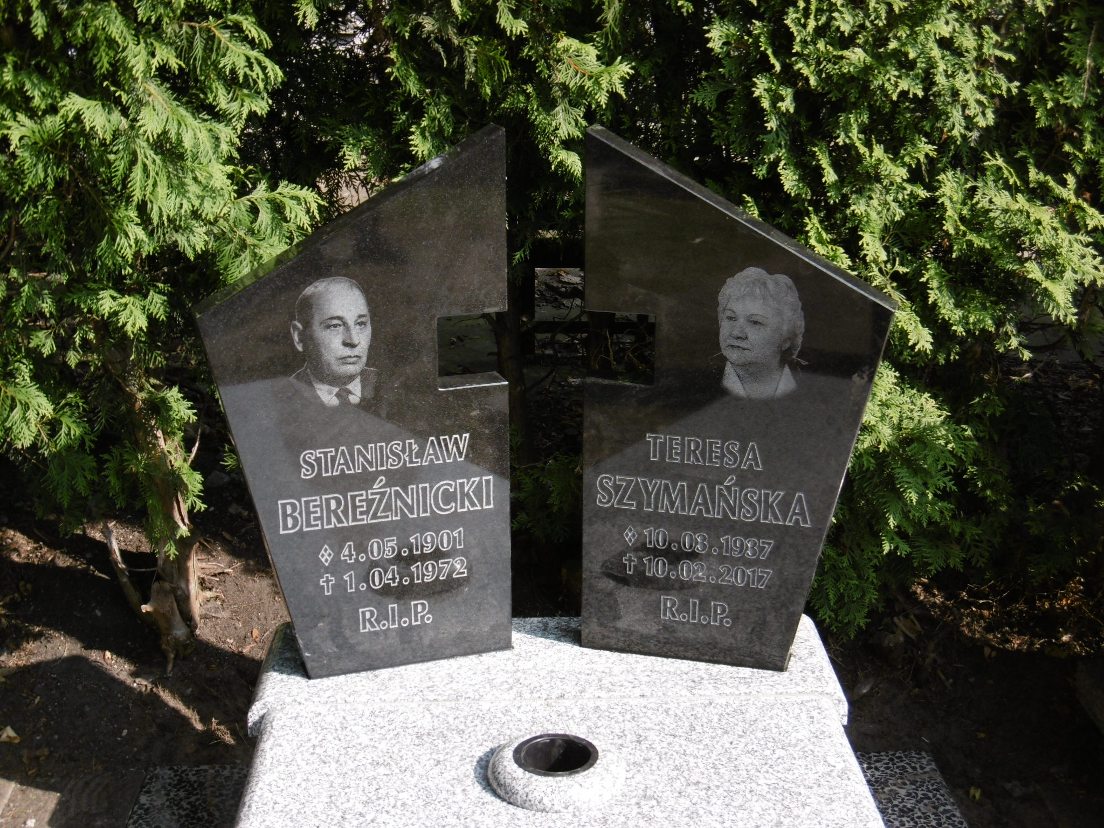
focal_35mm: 51
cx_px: 552
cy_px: 414
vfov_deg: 28.6
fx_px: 1627
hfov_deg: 37.5
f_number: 4
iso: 100
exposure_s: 1/320
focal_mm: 9.2
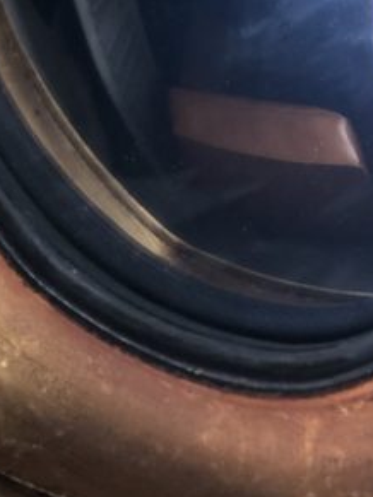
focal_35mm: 183
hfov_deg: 8.1
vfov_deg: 10.6
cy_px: -166
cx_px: 87
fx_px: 2631
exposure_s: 1/33
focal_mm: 6
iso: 100
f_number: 2.4
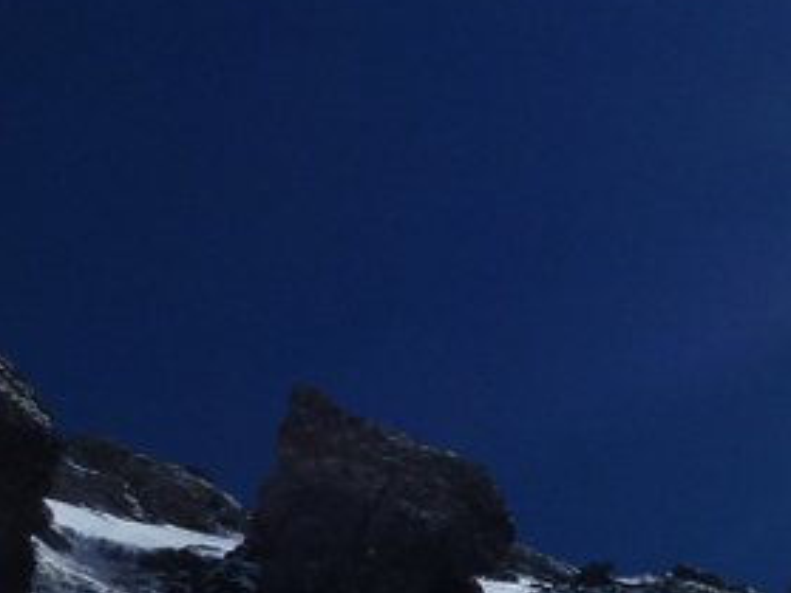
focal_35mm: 88
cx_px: 1267
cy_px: 826
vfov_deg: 15.7
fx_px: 2010
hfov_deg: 18.9
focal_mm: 4.3
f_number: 5.6
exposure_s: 1/2000
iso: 100
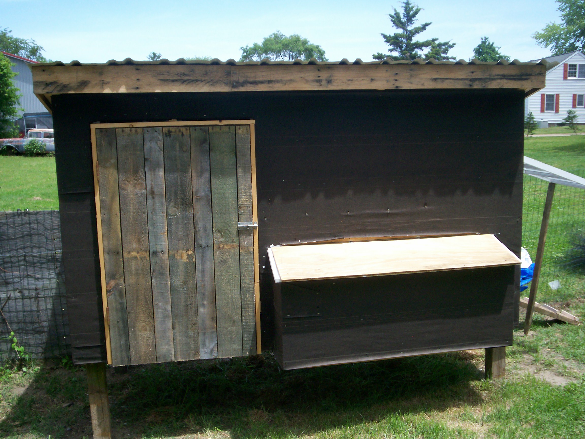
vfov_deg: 39.7
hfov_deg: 51.4
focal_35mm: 36
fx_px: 608
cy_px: 220
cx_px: 292
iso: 100
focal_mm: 5.9
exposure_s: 1/372
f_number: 4.5
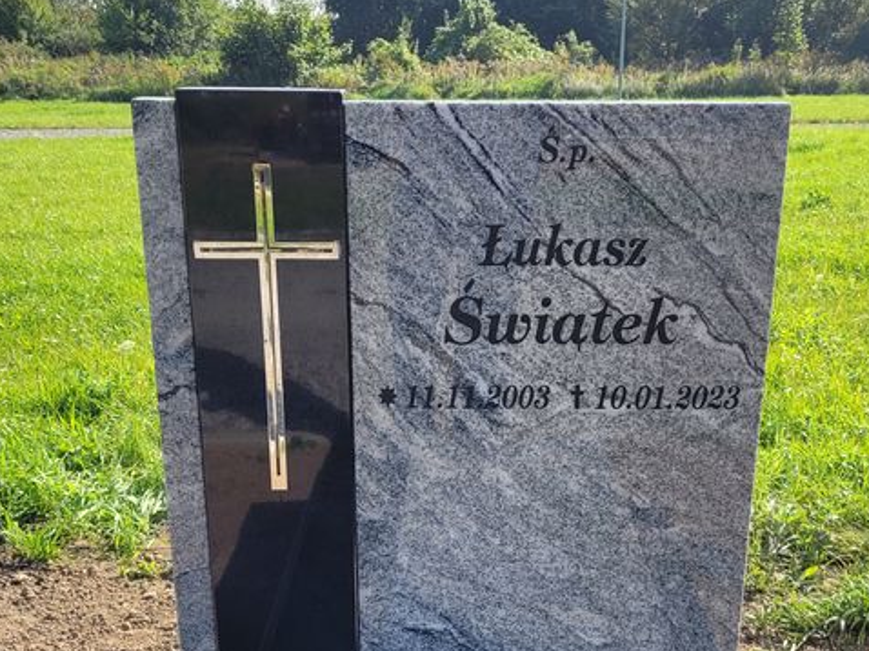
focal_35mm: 49
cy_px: 519
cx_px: 456
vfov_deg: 29.0
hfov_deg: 38.9
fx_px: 1229
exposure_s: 1/1218
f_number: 1.8
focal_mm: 5.4
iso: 40
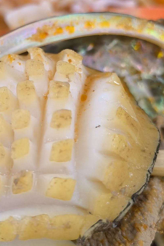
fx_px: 430
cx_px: 14
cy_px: 99
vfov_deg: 31.8
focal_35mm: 63
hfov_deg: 21.1
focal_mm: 5.54
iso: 500
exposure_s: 1/303
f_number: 1.8
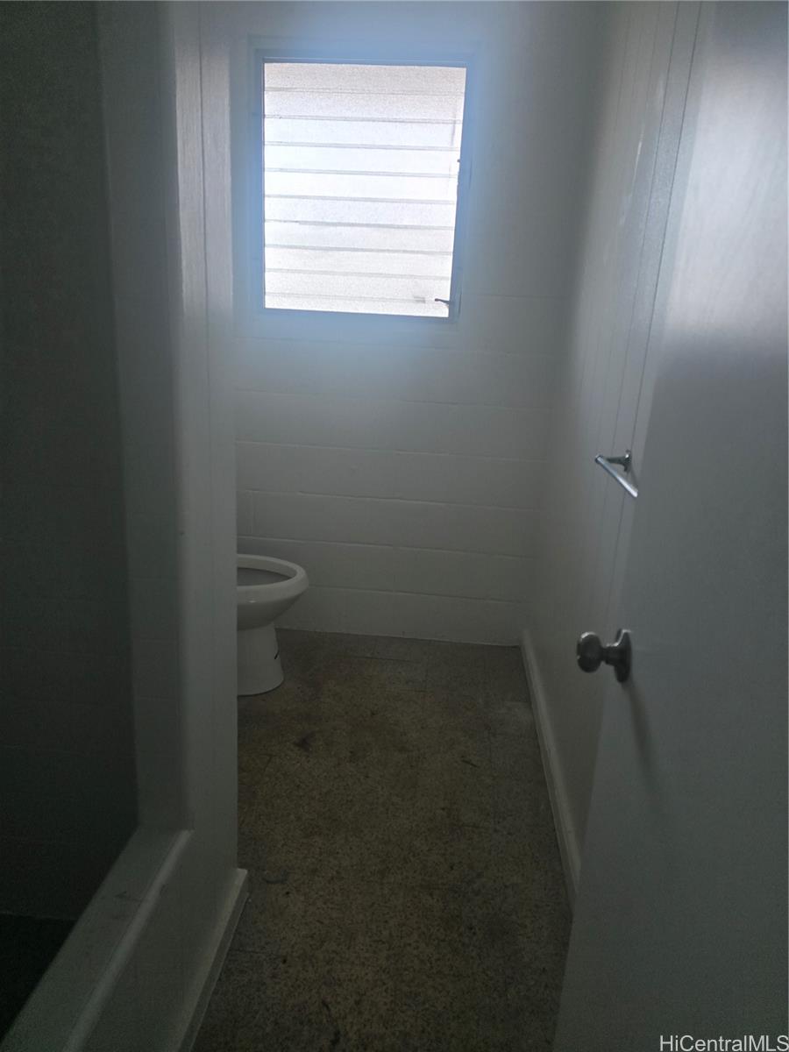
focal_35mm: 23
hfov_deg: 58.9
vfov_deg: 73.9
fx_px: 699
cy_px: 526
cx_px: 394
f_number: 1.7
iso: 12
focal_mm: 6.3
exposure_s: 1/180
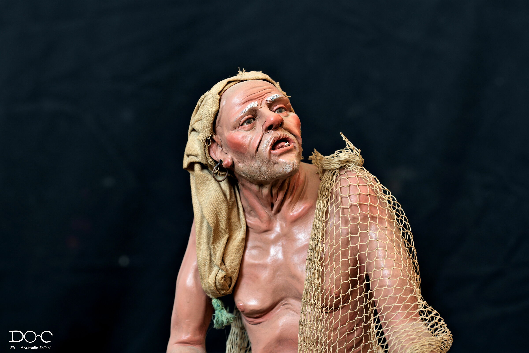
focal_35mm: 105
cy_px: 176
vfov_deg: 13.1
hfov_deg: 19.4
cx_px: 264
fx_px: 1543
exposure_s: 1.6
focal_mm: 105
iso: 100
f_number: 11
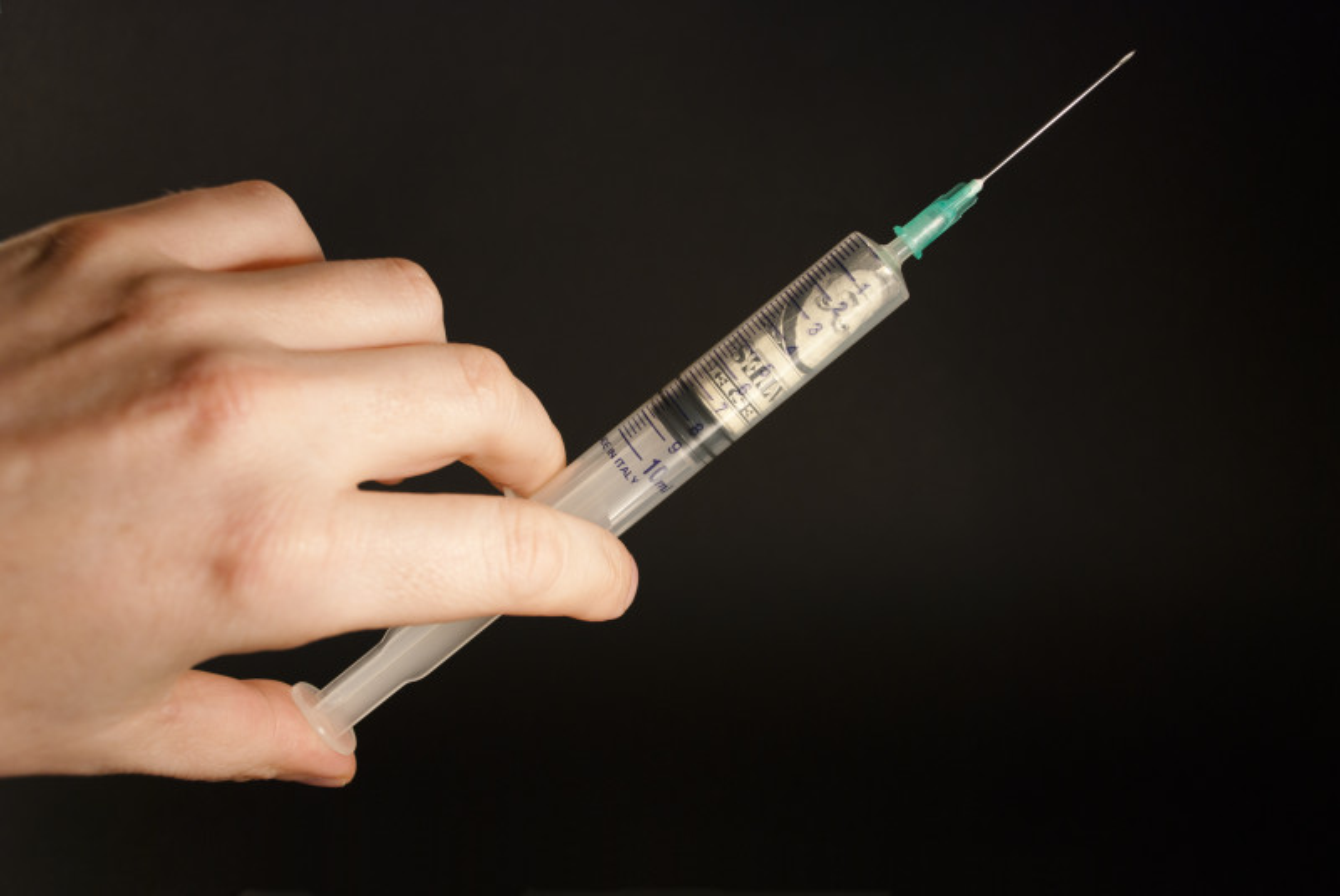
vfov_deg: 25.8
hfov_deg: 37.8
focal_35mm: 52
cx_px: 670
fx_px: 1956
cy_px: 448
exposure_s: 1/80
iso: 200
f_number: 5.6
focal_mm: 35
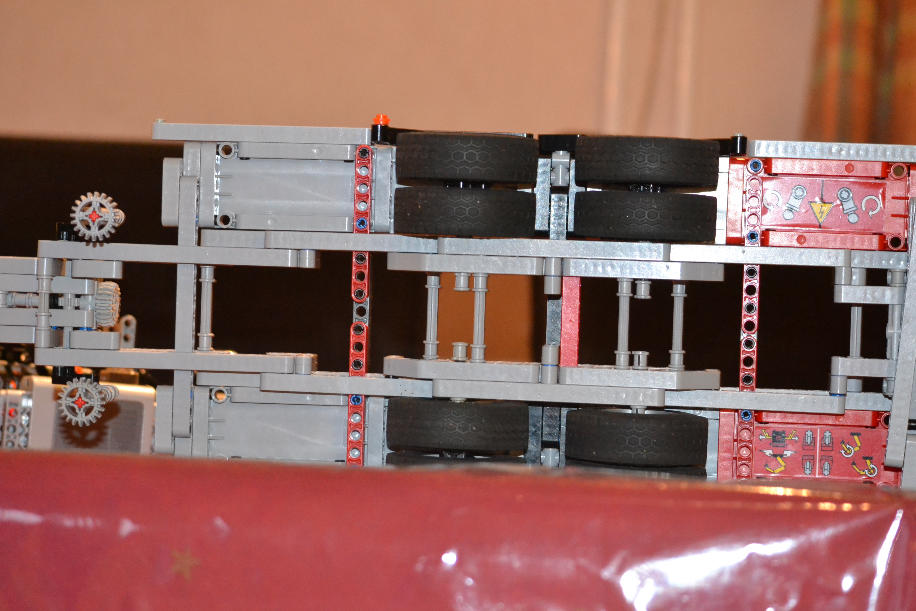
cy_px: 306
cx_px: 458
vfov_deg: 16.6
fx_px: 2099
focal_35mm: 82
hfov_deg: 24.6
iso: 3200
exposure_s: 1/60
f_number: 4.5
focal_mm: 55
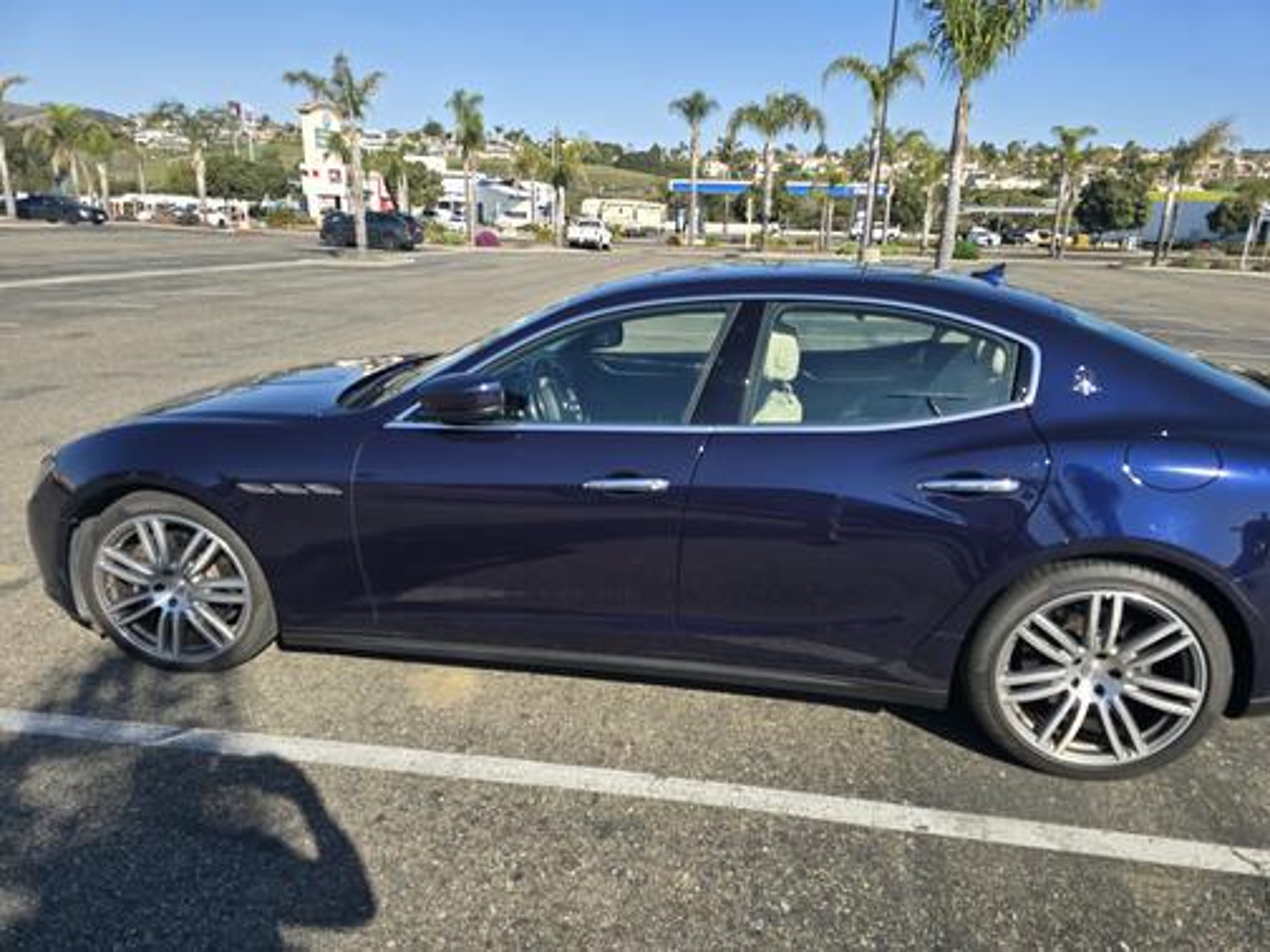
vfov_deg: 58.9
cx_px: 635
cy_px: 476
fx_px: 844
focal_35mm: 23
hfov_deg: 73.9
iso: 12
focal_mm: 6.3
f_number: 1.7
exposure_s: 1/532
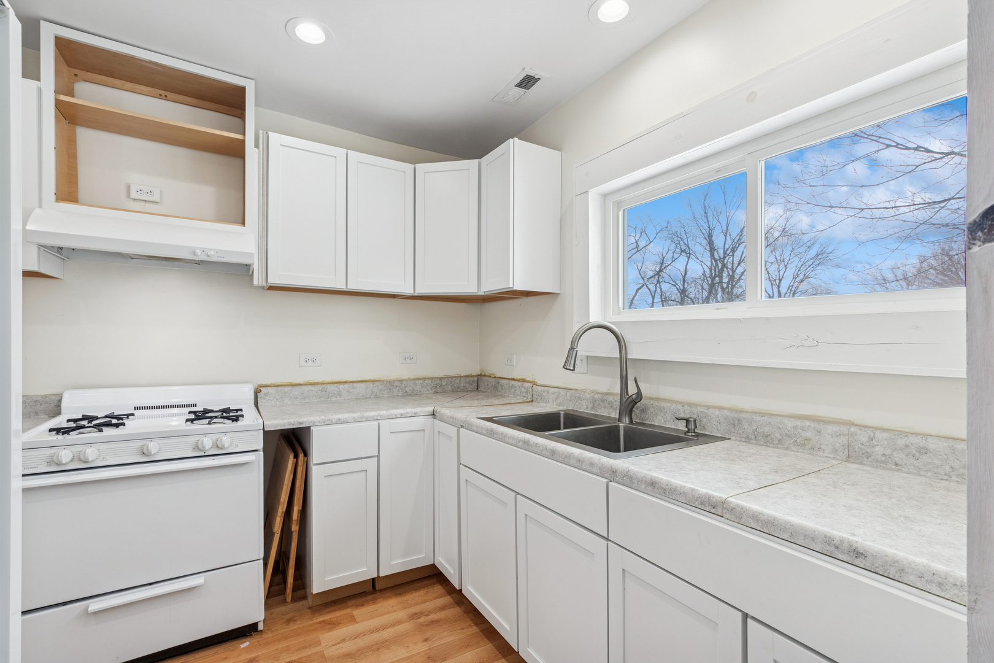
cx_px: 497
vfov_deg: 77.3
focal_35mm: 15
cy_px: 332
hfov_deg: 100.4
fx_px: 414
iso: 250
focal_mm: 10
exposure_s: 1/60
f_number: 8
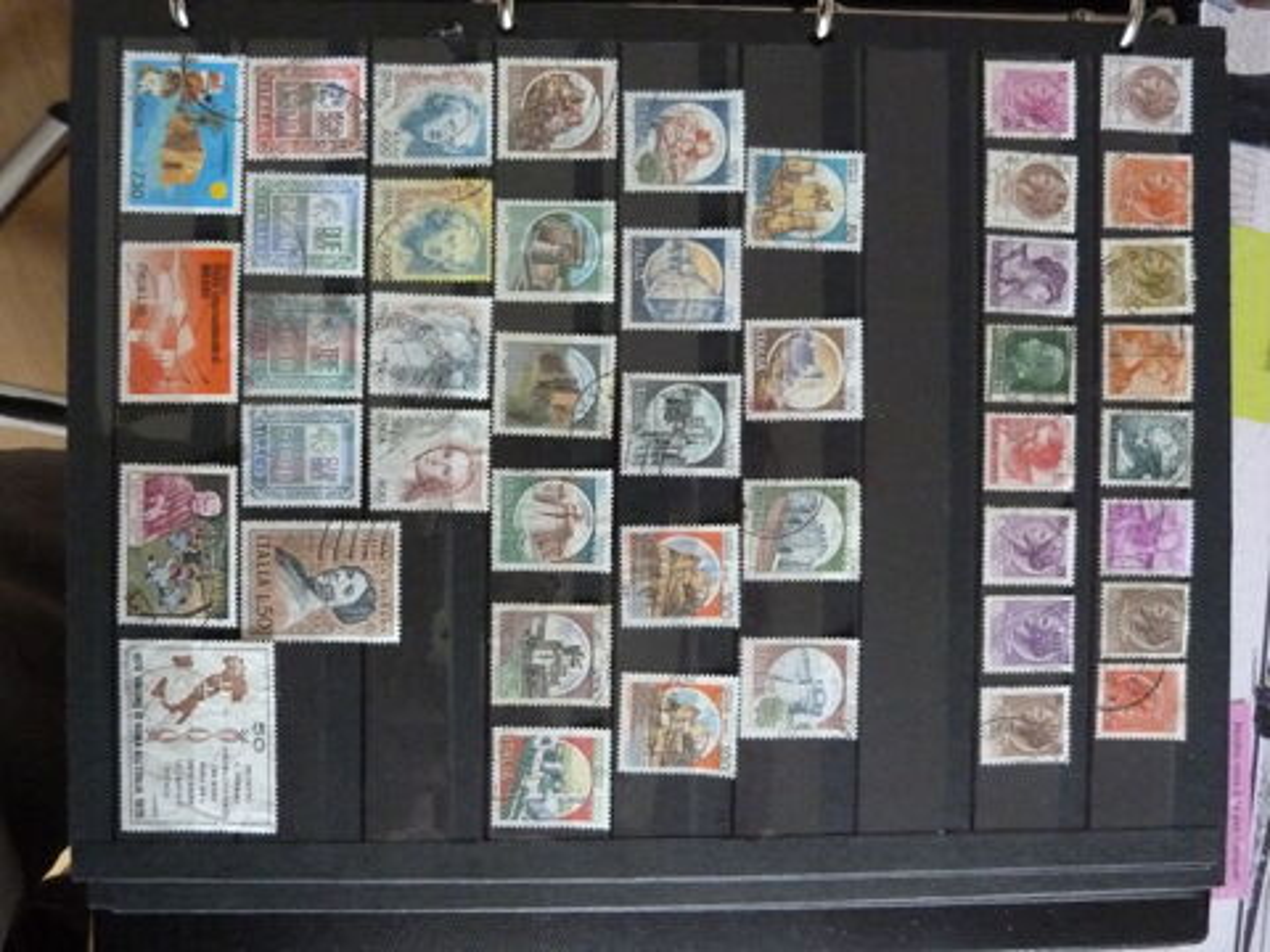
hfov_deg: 69.4
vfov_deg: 54.9
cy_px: 476
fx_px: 917
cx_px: 635
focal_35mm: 25
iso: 800
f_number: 2.8
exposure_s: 1/15
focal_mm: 4.5
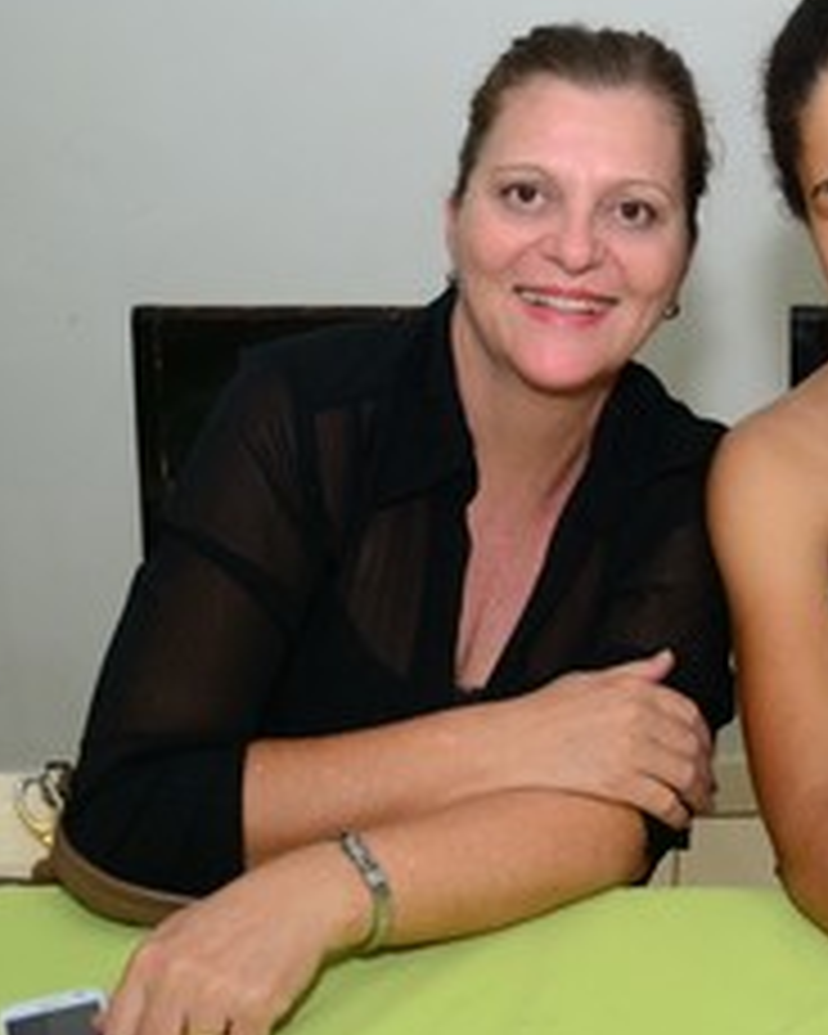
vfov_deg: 28.7
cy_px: 441
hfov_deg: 22.7
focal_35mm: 66
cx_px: 706
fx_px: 2022
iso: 1600
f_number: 4
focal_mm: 24
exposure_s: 1/60
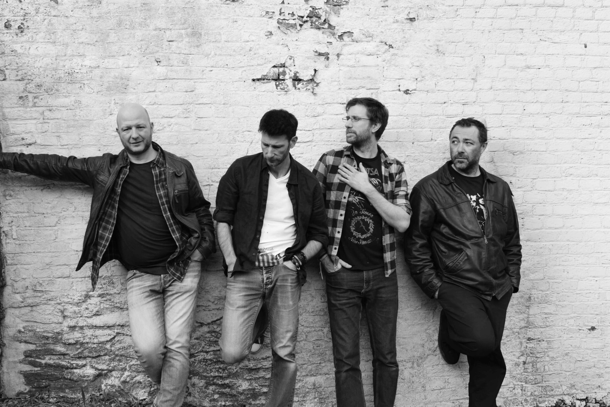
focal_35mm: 39
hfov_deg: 49.6
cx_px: 305
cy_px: 204
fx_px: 661
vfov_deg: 34.2
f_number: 7.1
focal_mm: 26
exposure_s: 1/200
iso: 400
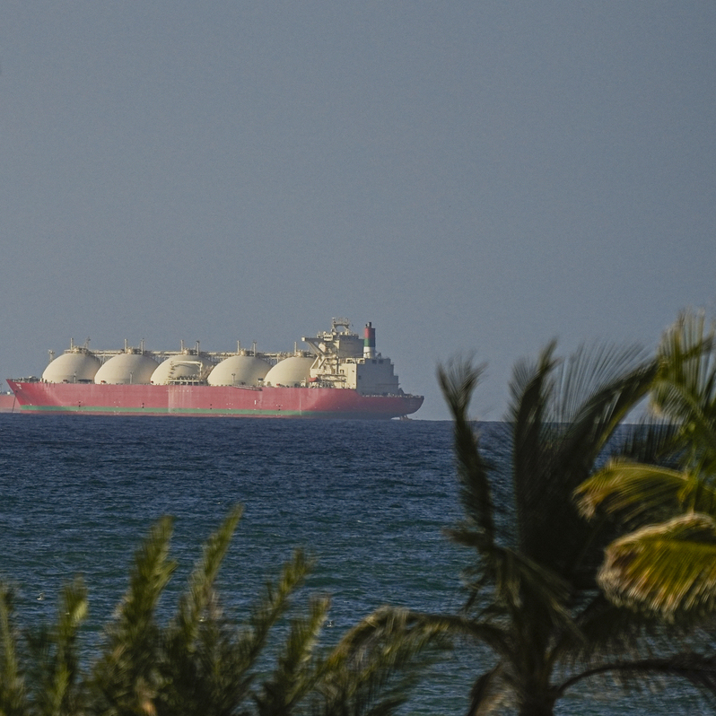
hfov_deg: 2.8
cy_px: 358
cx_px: 190
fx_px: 14626
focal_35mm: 625
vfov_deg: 2.8
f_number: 6.3
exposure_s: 1/5000
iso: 200
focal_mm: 326
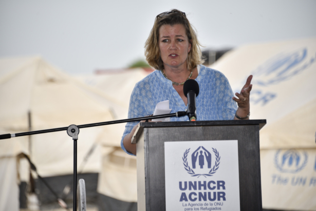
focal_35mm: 300
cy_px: 106
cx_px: 158
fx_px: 2635
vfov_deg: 4.6
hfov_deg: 6.9
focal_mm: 300
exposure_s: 1/200
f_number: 5.6
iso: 50
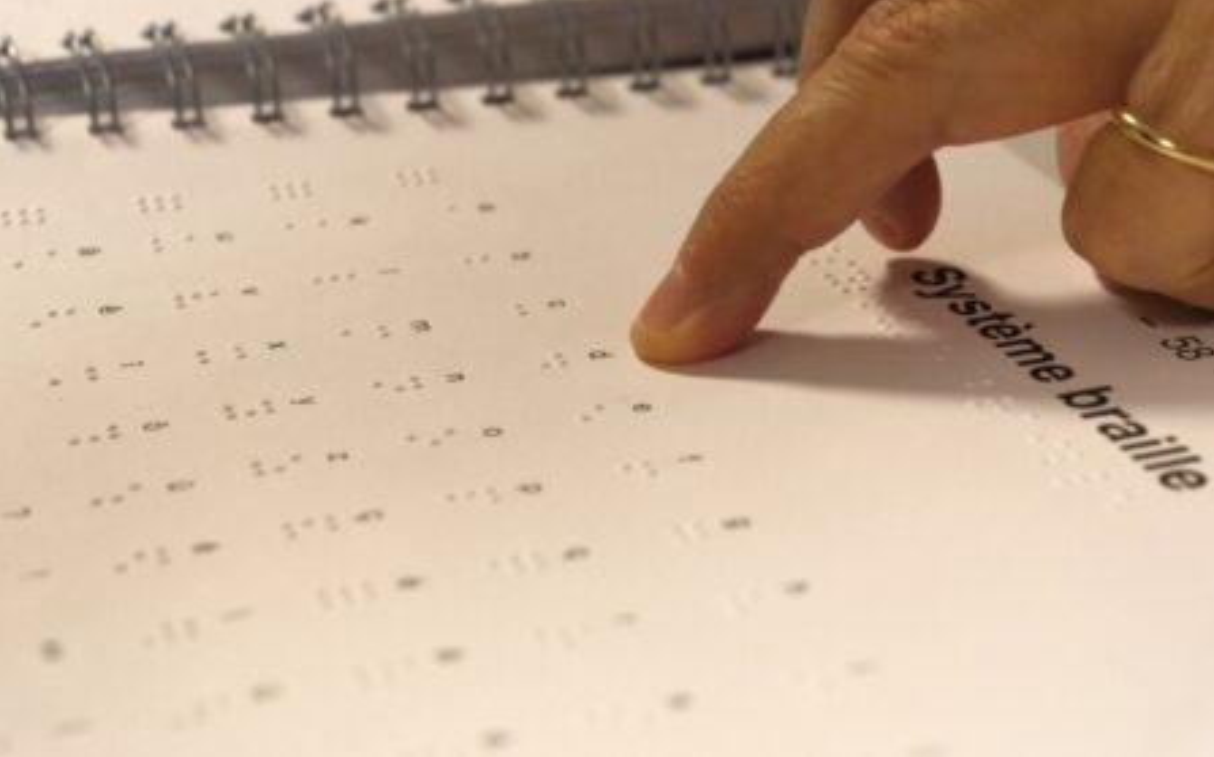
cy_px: 355
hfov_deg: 26.8
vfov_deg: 16.9
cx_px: 608
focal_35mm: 77
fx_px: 2547
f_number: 5.6
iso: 3200
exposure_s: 1/200
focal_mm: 50
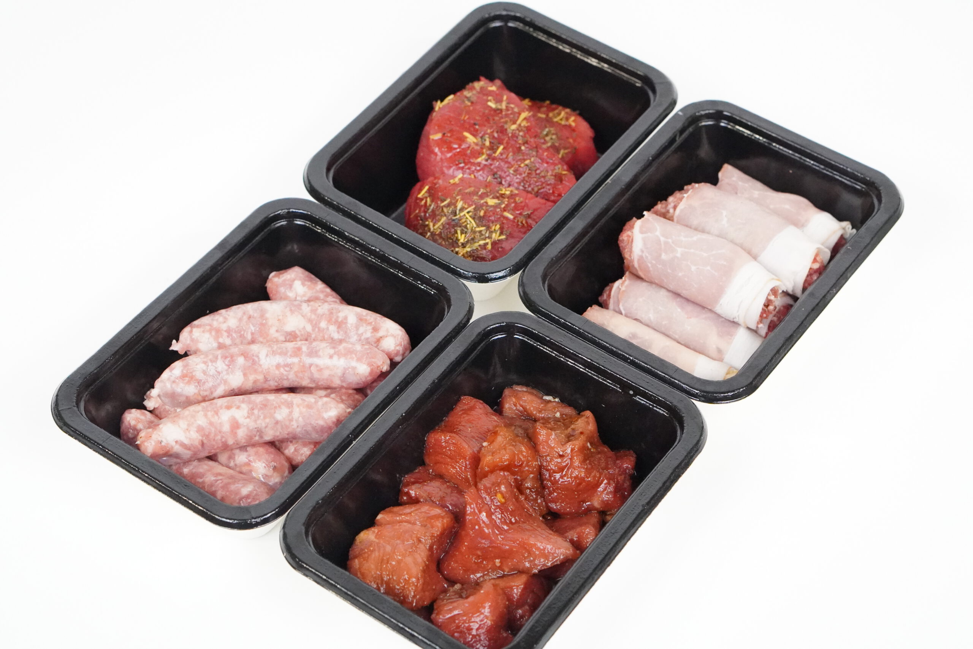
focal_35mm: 75
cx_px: 486
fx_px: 2027
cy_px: 324
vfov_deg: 18.2
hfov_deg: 27.0
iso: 8000
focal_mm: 50
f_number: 5.6
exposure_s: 1/200
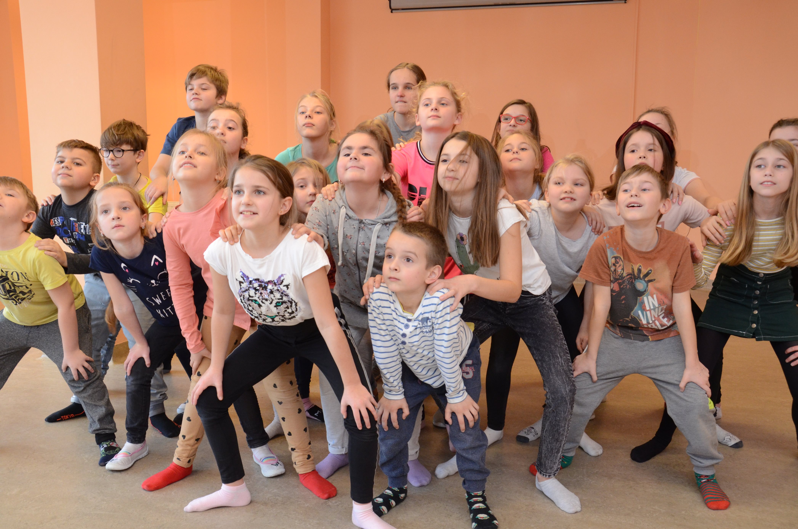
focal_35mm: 33
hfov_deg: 57.3
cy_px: 264
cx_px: 399
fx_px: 730
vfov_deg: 39.8
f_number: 7.1
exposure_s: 1/80
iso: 1250
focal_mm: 22
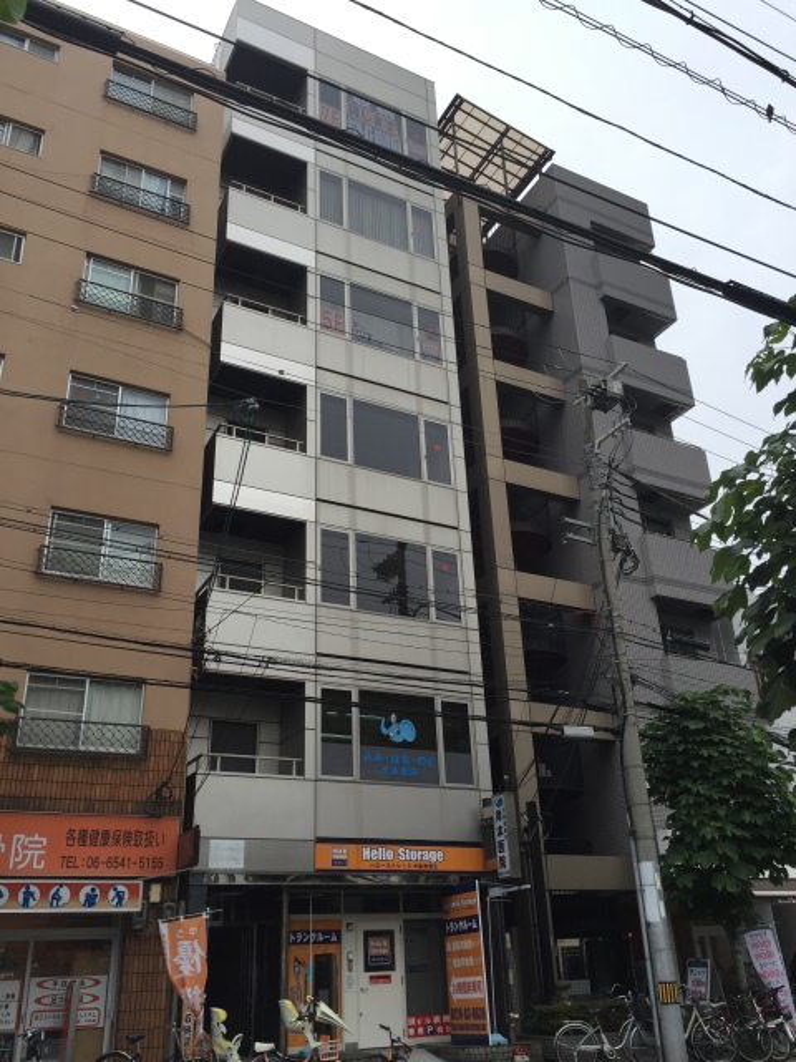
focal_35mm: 29
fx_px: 889
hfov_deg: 48.2
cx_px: 398
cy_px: 531
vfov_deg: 61.7
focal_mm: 4.15
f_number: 2.2
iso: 32
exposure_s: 1/2083
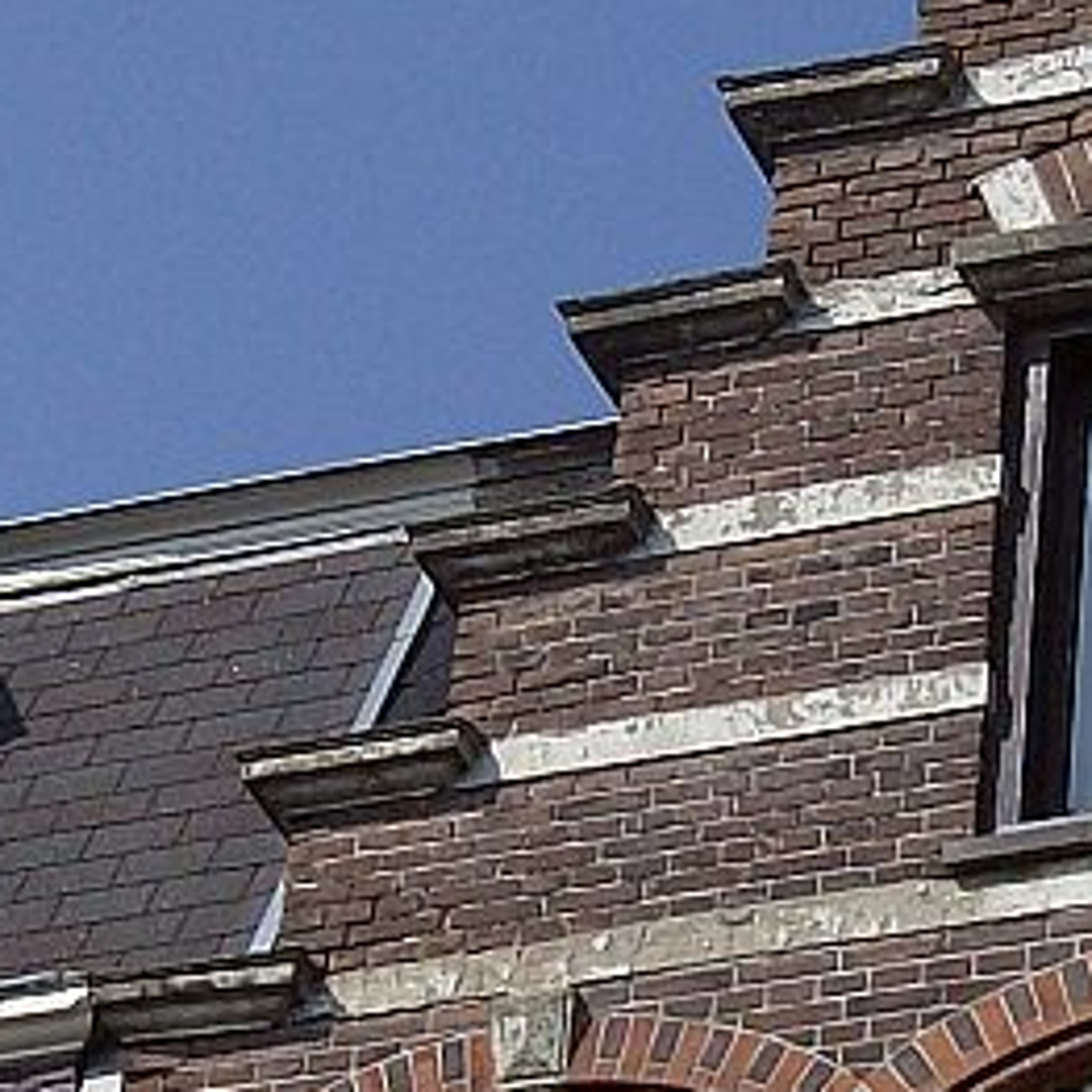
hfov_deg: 7.3
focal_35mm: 241
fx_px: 8601
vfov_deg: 7.3
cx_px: 550
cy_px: 477
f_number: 6.2
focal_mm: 11.6
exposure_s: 1/693
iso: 100
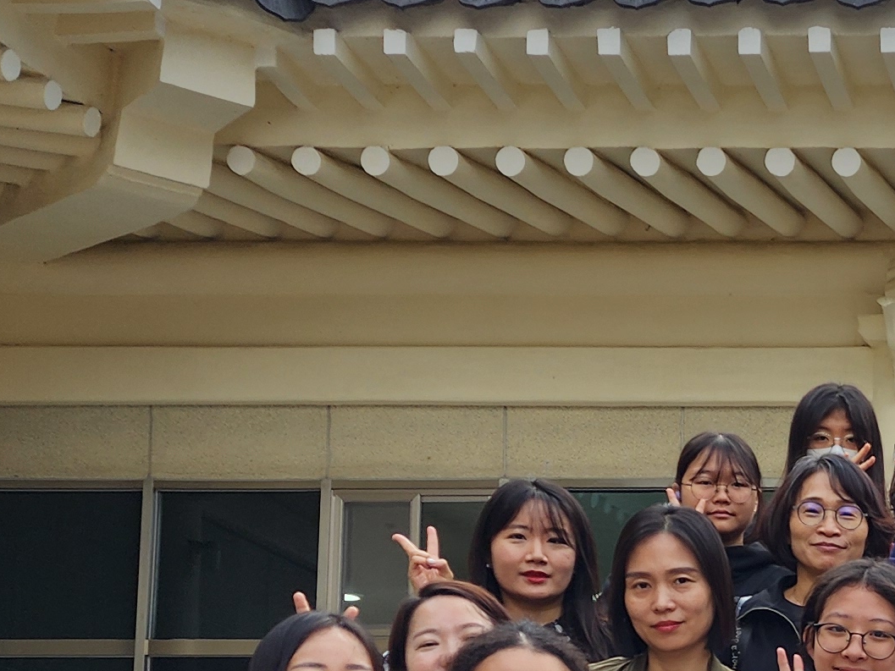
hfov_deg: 20.0
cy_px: 808
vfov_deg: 16.3
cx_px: 1264
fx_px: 2250
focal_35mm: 87
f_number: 1.8
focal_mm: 6.4
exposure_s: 1/344
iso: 12
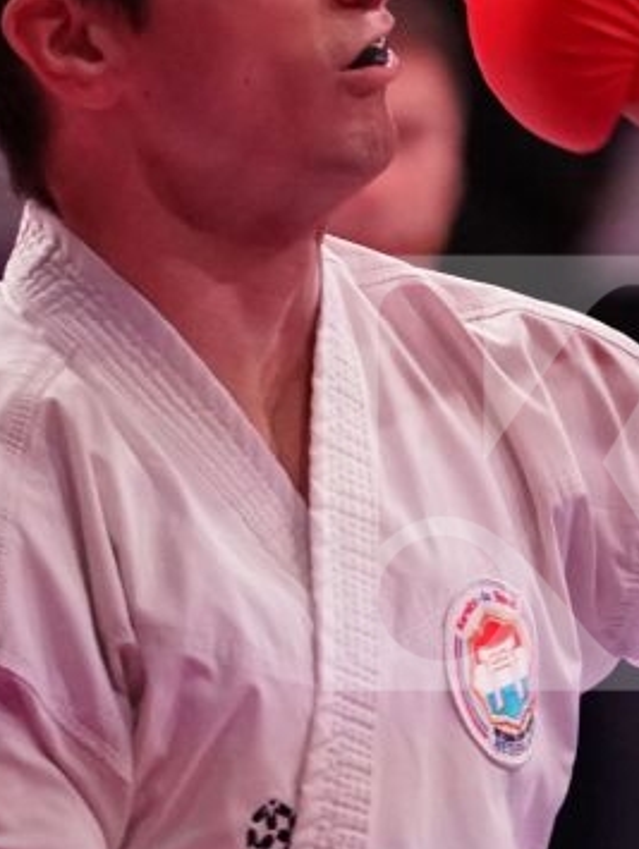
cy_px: 474
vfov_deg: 3.1
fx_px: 15675
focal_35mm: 638
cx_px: 1357
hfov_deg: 2.3
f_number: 2.8
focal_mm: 131
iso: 5000
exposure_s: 1/1000
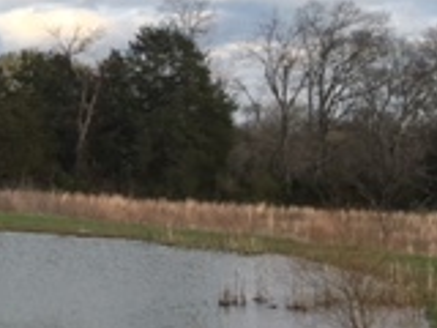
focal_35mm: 116
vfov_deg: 12.8
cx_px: -251
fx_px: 1464
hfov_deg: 15.4
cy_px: 172
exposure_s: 1/400
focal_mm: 4.15
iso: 25
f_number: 2.2
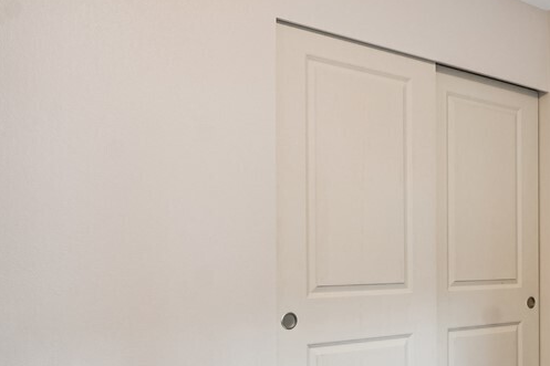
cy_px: 258
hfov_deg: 42.8
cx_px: 511
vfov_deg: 32.2
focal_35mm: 41
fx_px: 626
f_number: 8
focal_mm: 12
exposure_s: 1
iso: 100
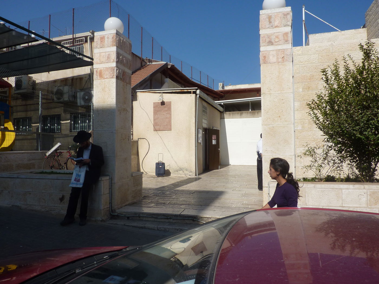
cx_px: 190
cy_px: 142
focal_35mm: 25
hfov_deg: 69.4
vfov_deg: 54.9
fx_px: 274
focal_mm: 4.1
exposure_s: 1/640
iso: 80
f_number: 5.6
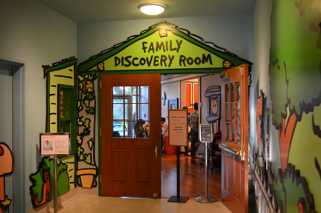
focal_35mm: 39
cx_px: 160
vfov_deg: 34.1
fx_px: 347
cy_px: 106
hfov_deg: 49.6
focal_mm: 26
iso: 900
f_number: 4.2
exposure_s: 1/30
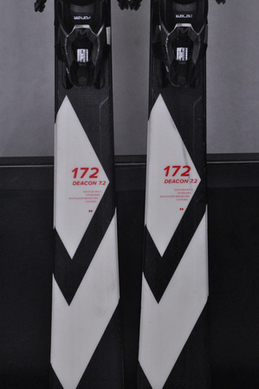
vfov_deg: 18.2
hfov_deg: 12.2
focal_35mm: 112
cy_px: 194
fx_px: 1217
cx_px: 130
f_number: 11
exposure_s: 1/125
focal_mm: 75
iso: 3200
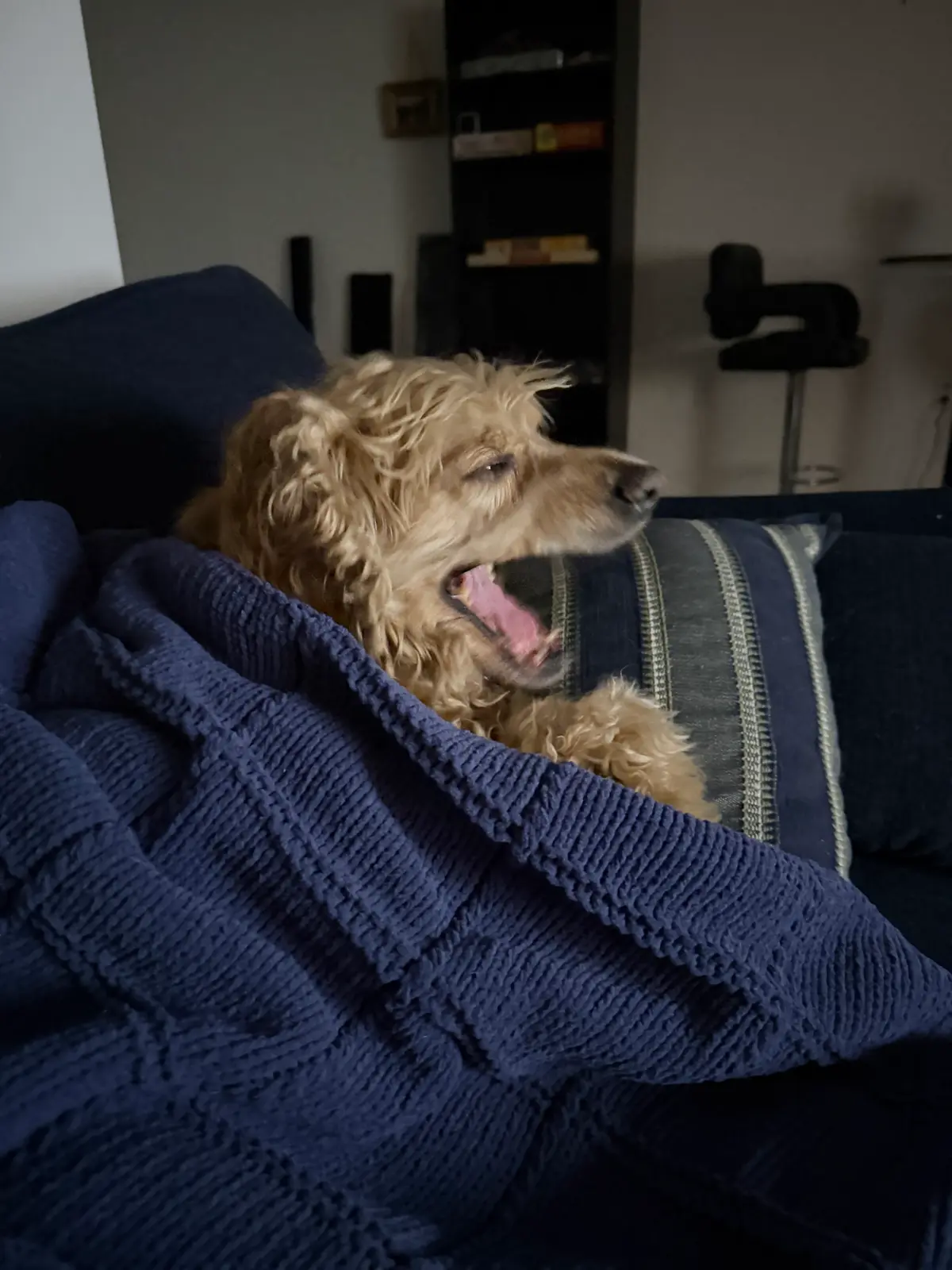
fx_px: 880
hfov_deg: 56.8
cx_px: 476
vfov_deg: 71.6
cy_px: 635
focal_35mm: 24
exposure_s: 1/15
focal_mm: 6.76
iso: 8000
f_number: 1.78
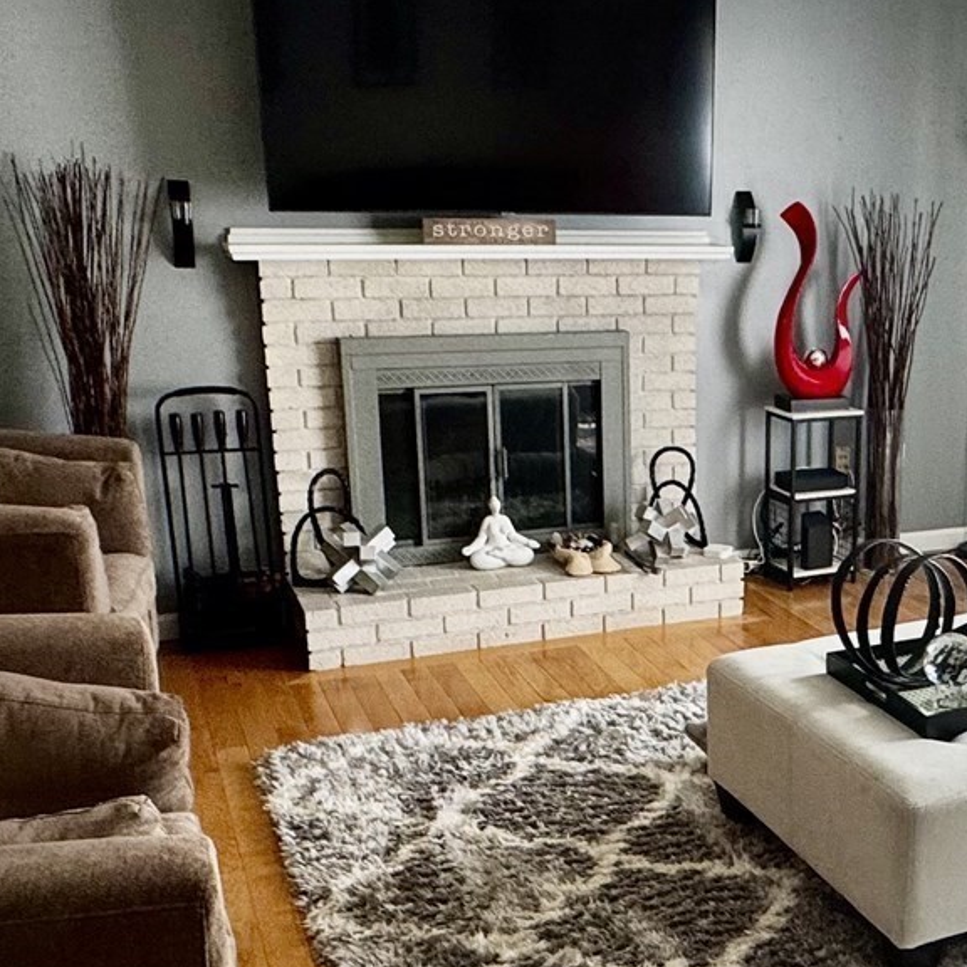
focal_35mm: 44
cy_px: 584
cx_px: 846
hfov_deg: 36.3
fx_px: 1391
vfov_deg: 38.2
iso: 160
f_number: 2.2
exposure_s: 1/120
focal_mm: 2.22
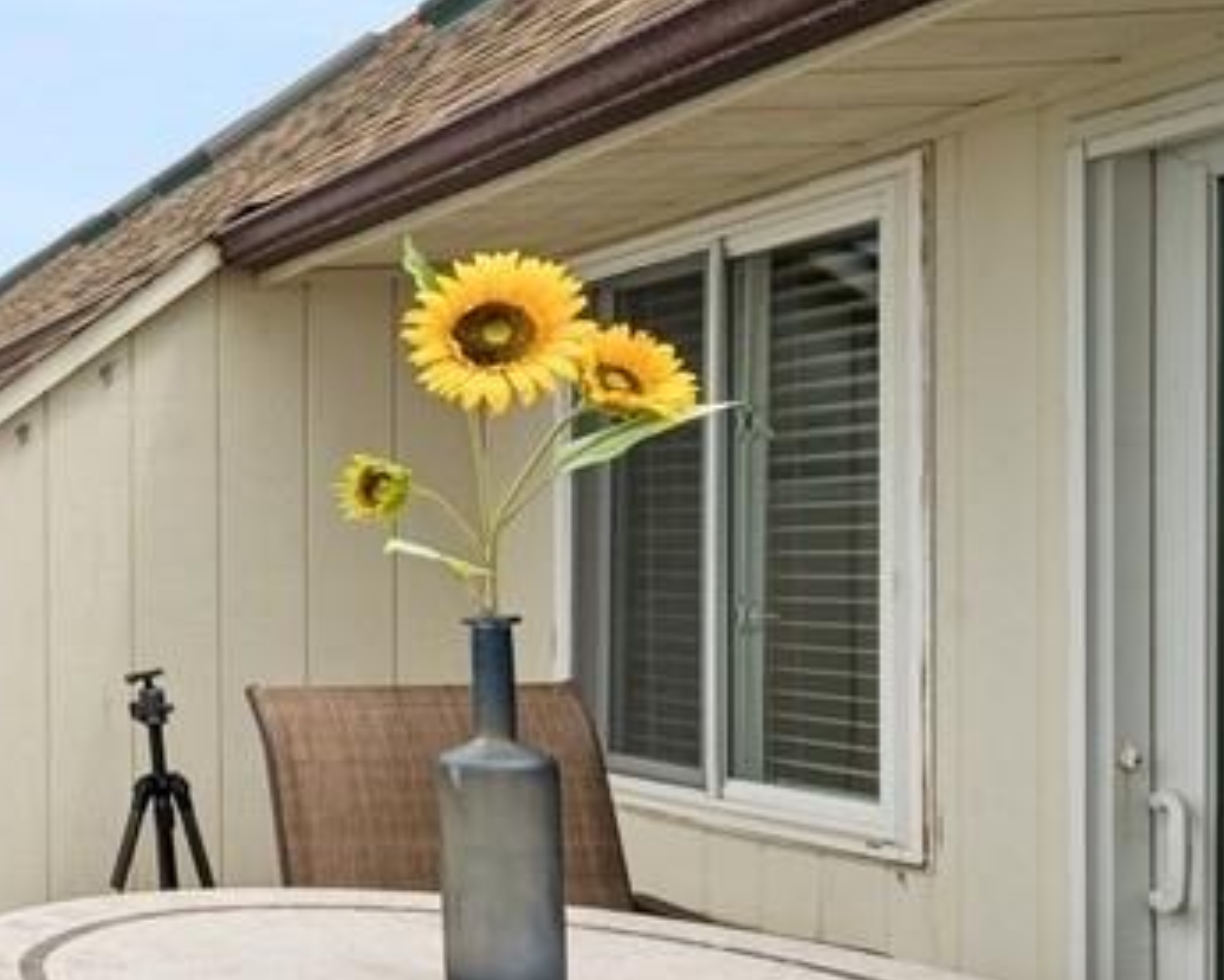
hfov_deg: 30.1
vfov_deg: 37.9
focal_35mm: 39
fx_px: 1413
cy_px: 636
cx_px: -553
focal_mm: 14
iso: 640
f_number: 11
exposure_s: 1/800
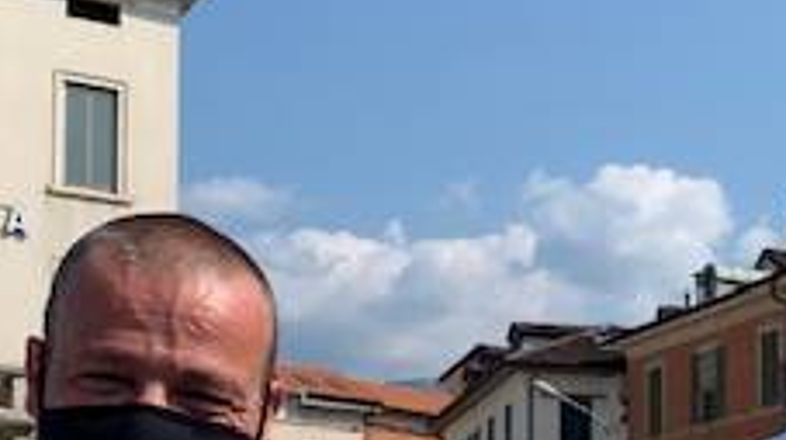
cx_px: 578
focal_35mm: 80
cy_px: 572
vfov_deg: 14.4
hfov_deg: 26.3
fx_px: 1665
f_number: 1.8
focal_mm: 4.25
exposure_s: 1/2681
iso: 25
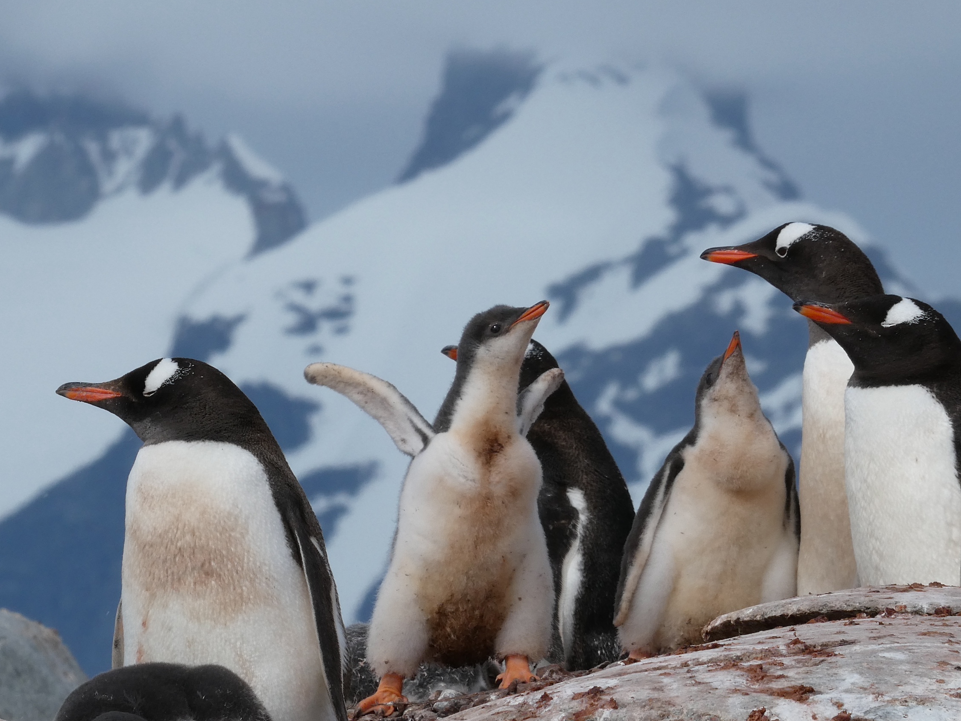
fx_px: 17214
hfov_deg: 3.2
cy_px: 409
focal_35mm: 620
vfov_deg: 2.4
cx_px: 428
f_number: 6
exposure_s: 1/800
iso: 80
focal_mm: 83.4
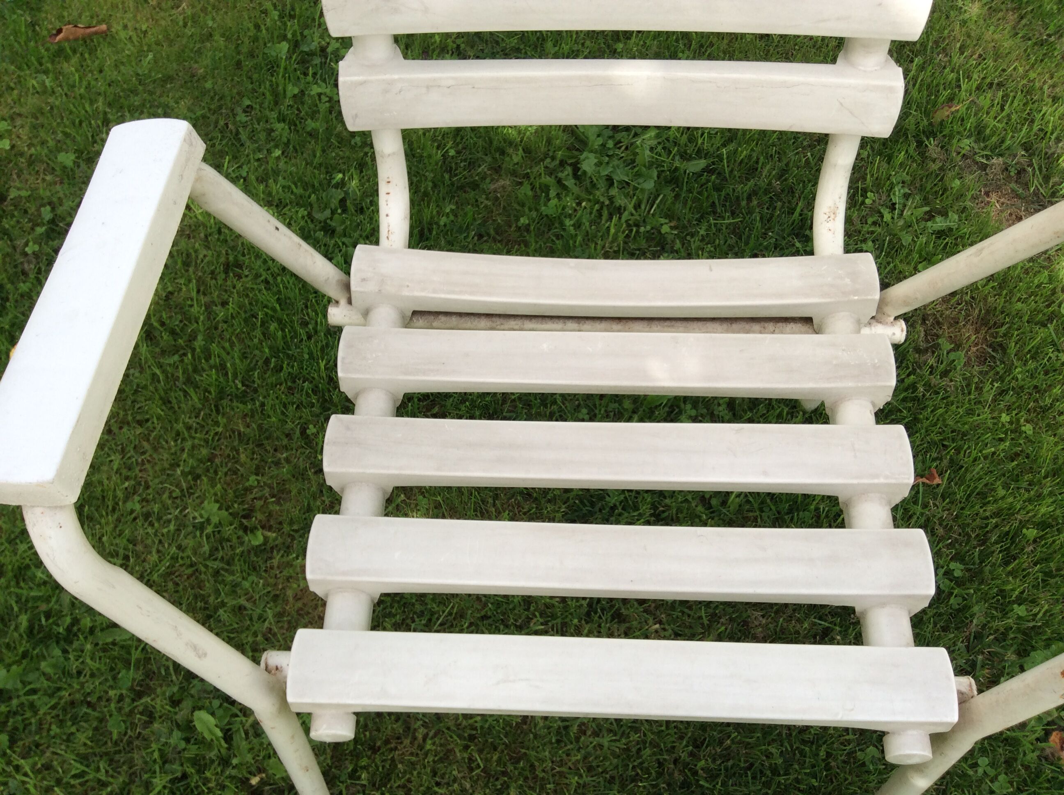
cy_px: 398
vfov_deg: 44.1
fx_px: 982
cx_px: 532
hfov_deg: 56.9
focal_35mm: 32
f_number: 2.4
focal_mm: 3.3
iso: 32
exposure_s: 1/344
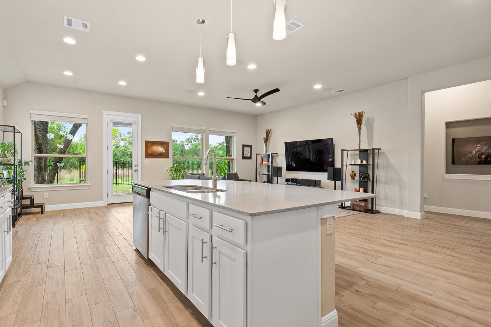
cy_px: 164
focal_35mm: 17
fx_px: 232
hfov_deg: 92.8
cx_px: 214
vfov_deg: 70.4
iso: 250
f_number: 8
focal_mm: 14
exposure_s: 1.3
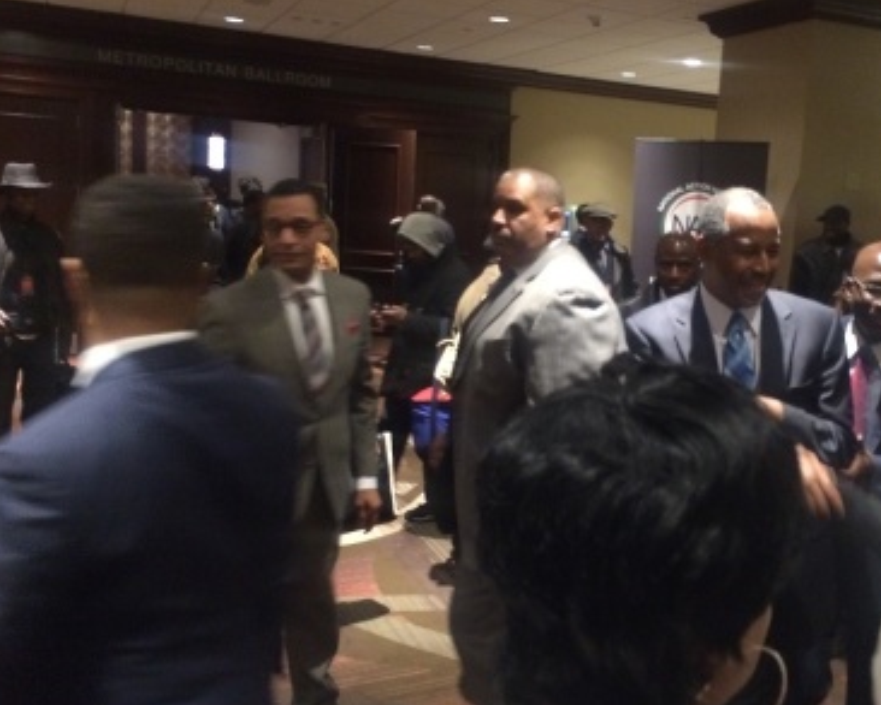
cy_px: 309
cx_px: 534
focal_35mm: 36
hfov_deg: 49.9
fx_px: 939
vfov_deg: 41.1
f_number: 2.2
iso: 320
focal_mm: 4.12
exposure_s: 1/15
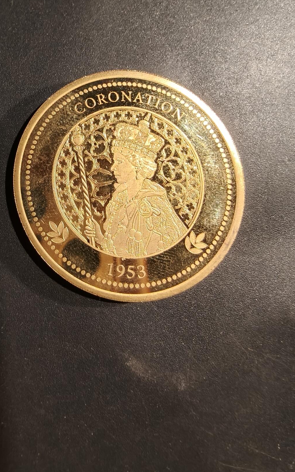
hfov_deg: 45.8
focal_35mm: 27
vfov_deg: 68.4
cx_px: 119
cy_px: 239
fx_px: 347
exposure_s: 1/100
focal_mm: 2.32
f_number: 2
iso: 125
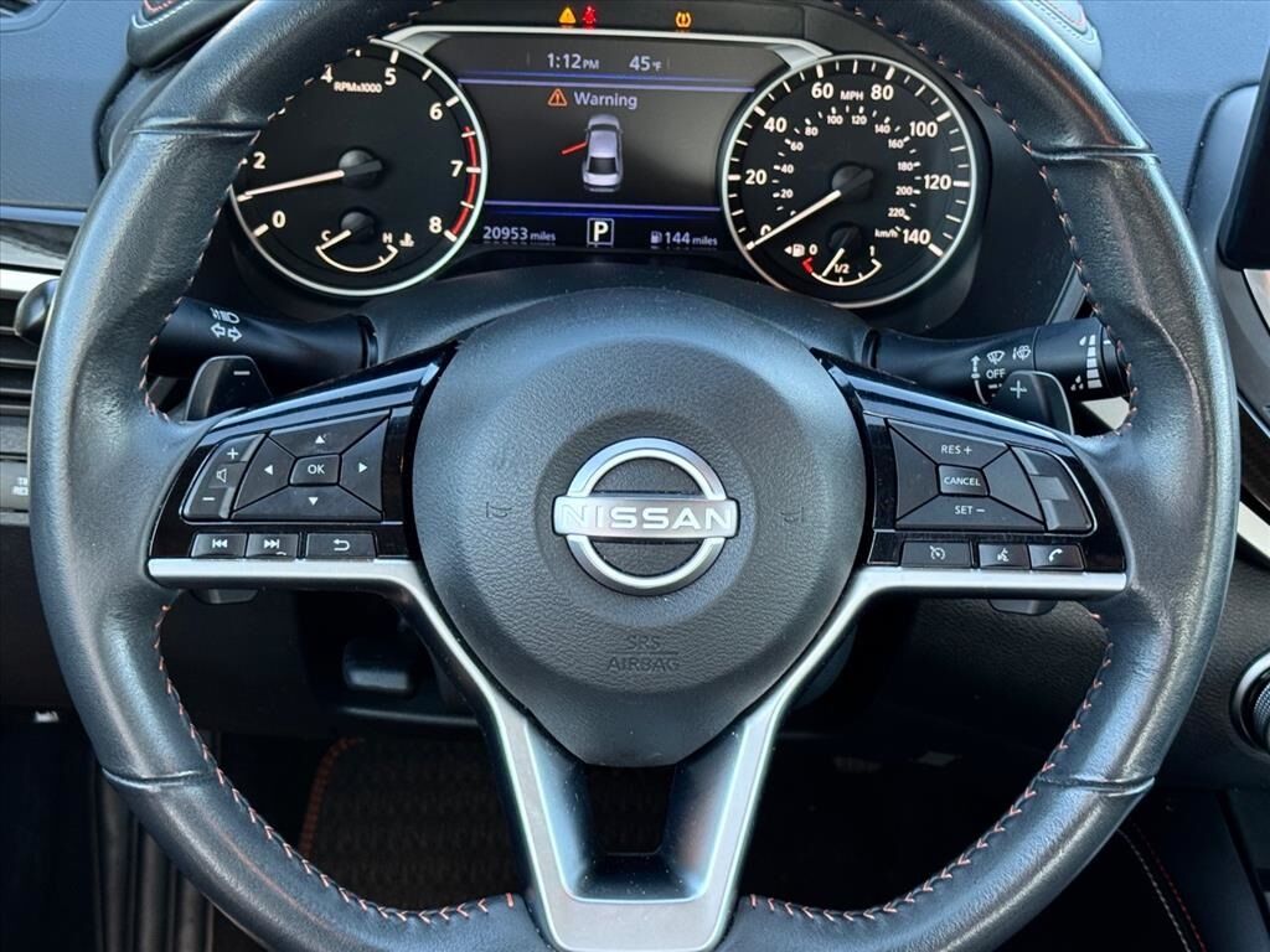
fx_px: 1761
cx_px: 635
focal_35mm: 48
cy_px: 476
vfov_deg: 30.3
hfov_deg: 39.7
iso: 100
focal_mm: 6.76
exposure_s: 1/73
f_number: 1.78
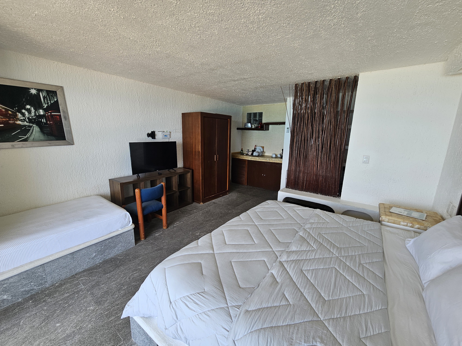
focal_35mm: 13
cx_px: 231
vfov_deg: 89.9
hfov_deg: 106.2
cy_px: 173
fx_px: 174
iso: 50
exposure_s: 1/60
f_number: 2.2
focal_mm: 2.2
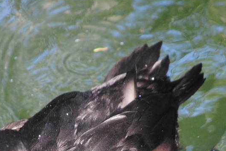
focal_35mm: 988
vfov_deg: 1.4
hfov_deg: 2.1
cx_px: 89
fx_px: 6213
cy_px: 200
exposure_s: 1/160
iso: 400
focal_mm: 220
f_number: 5.3
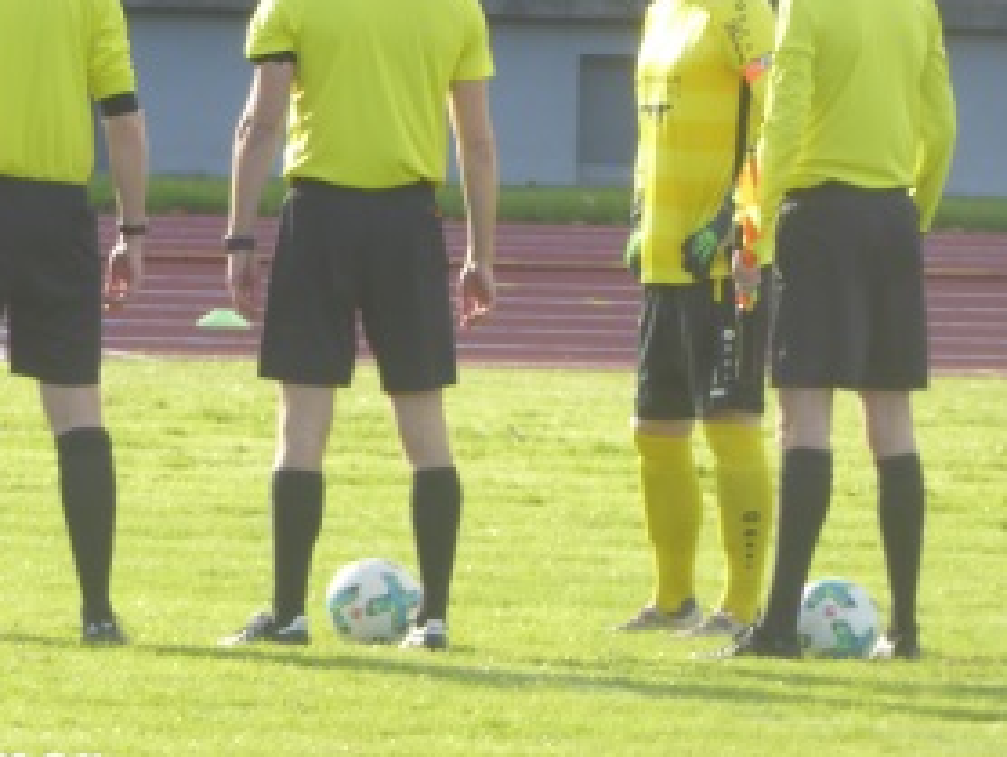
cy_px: 192
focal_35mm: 1035
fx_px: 30135
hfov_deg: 1.9
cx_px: 366
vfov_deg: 1.4
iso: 125
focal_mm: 114.4
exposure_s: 1/125
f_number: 6.2
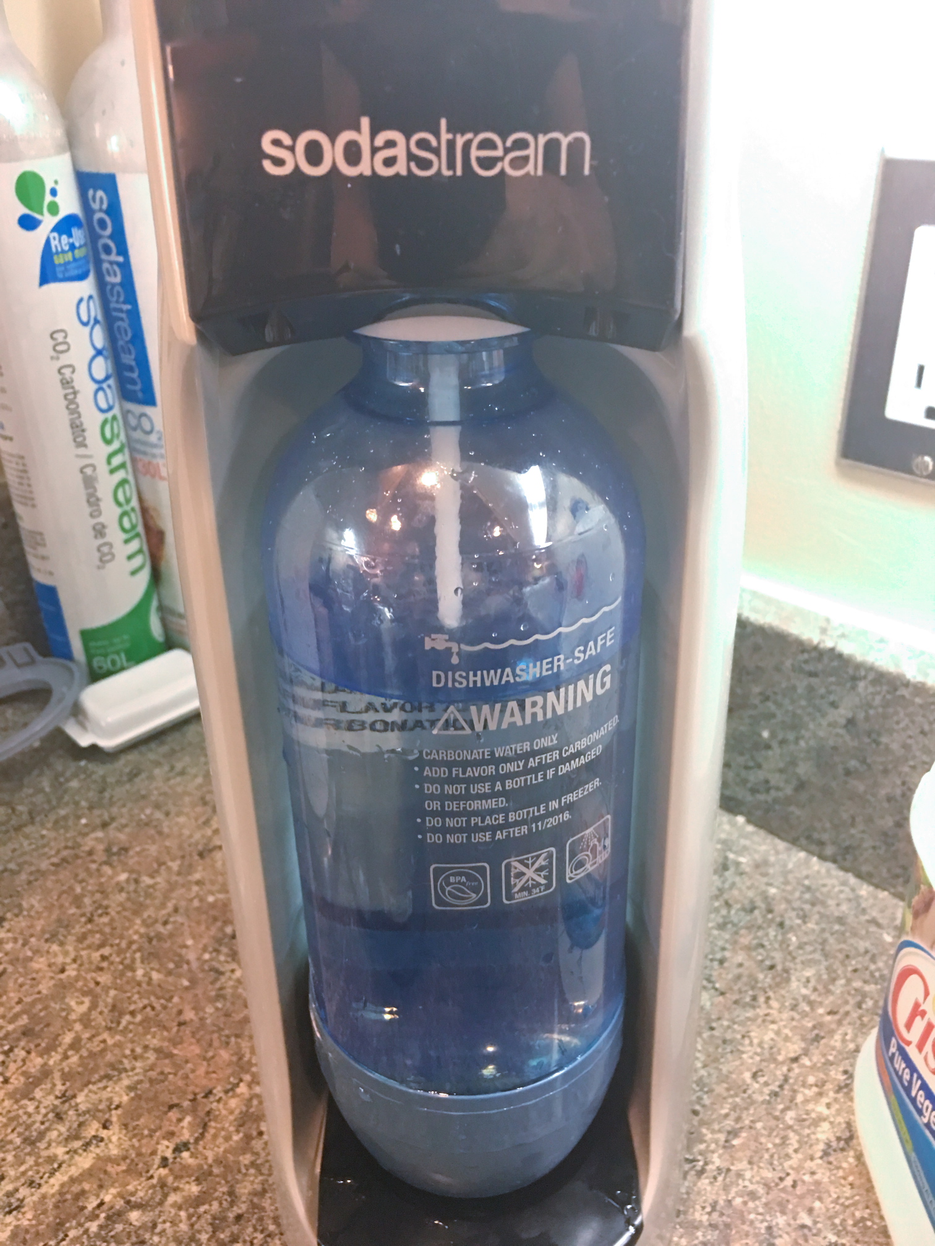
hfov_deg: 48.2
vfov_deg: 61.7
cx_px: 468
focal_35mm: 29
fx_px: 1044
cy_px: 623
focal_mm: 4.15
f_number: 2.2
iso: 100
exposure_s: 1/15
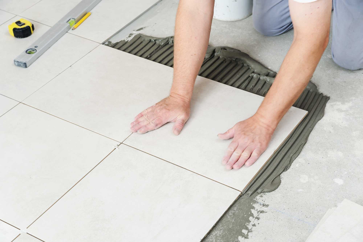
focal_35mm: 72
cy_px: 121
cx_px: 182
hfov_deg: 28.1
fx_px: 726
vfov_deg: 18.9
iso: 200
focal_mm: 72
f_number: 7.1
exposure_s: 1/125
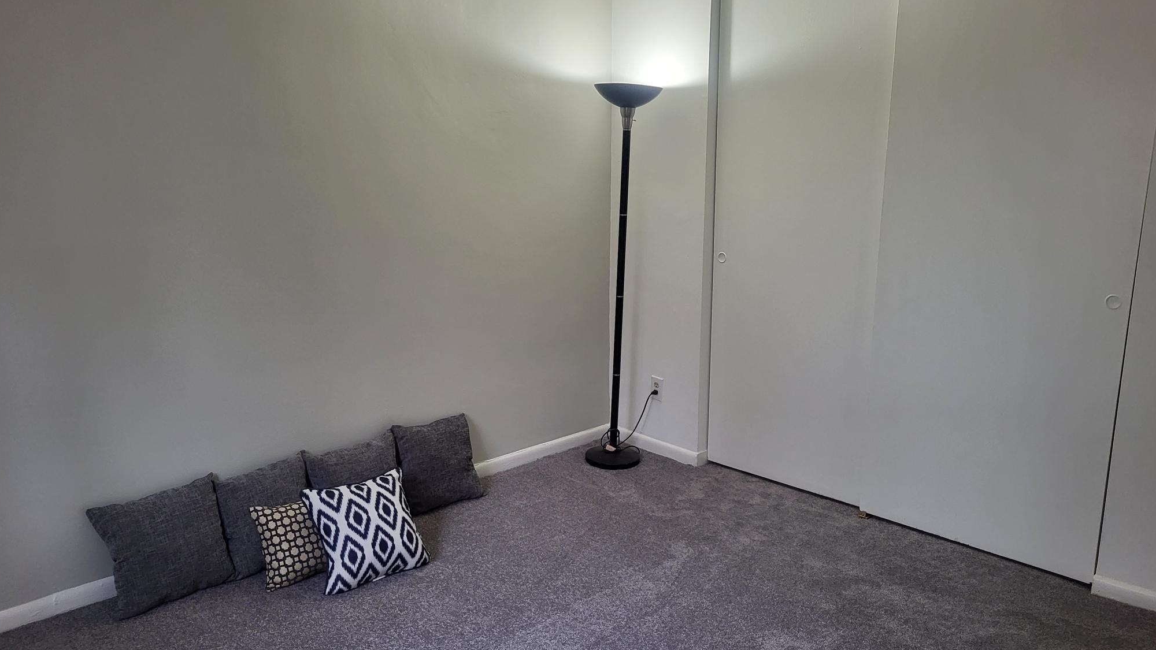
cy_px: 359
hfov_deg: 66.1
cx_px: 583
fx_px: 889
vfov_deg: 40.1
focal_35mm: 29
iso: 250
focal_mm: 5.4
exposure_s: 1/120
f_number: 1.8
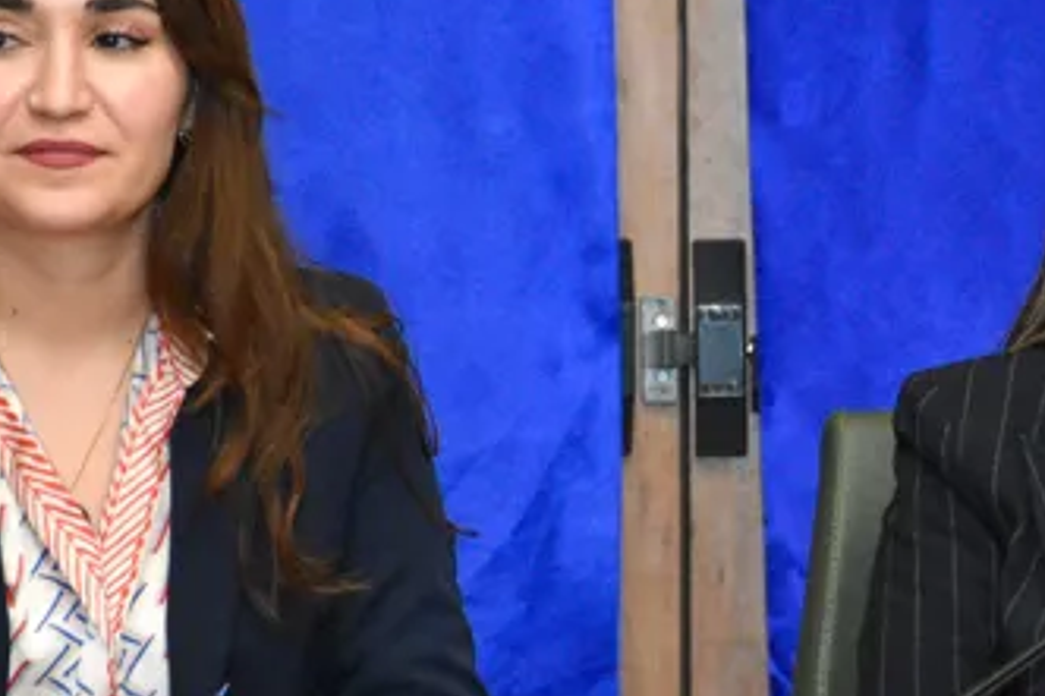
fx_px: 12591
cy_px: 507
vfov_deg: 3.2
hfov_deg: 4.7
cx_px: 1303
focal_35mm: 434
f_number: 5.3
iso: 3200
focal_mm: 80
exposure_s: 1/125
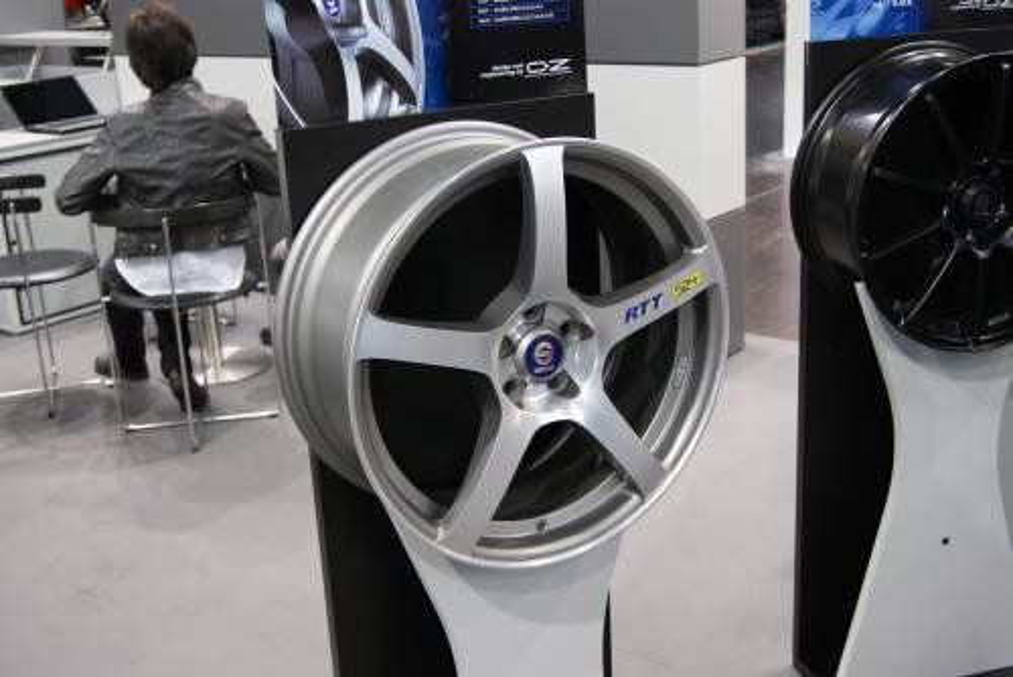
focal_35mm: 42
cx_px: 506
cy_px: 338
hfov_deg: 46.4
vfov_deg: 31.9
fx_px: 1182
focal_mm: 28
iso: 400
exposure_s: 1/30
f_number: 4.5
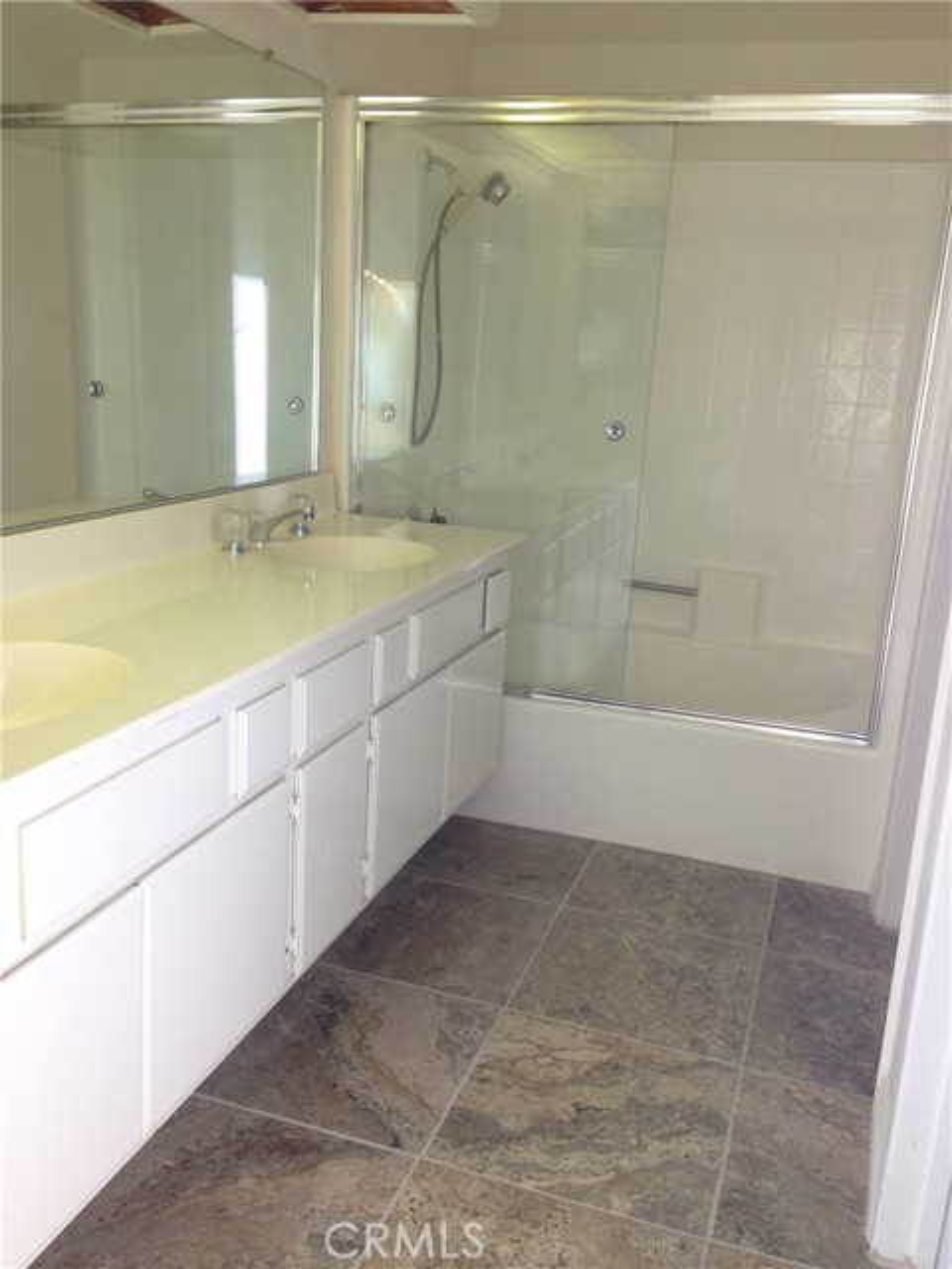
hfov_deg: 42.9
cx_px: 476
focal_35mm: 33
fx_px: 1210
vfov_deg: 55.4
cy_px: 634
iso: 50
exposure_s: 1/40
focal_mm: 4.12
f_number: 2.4
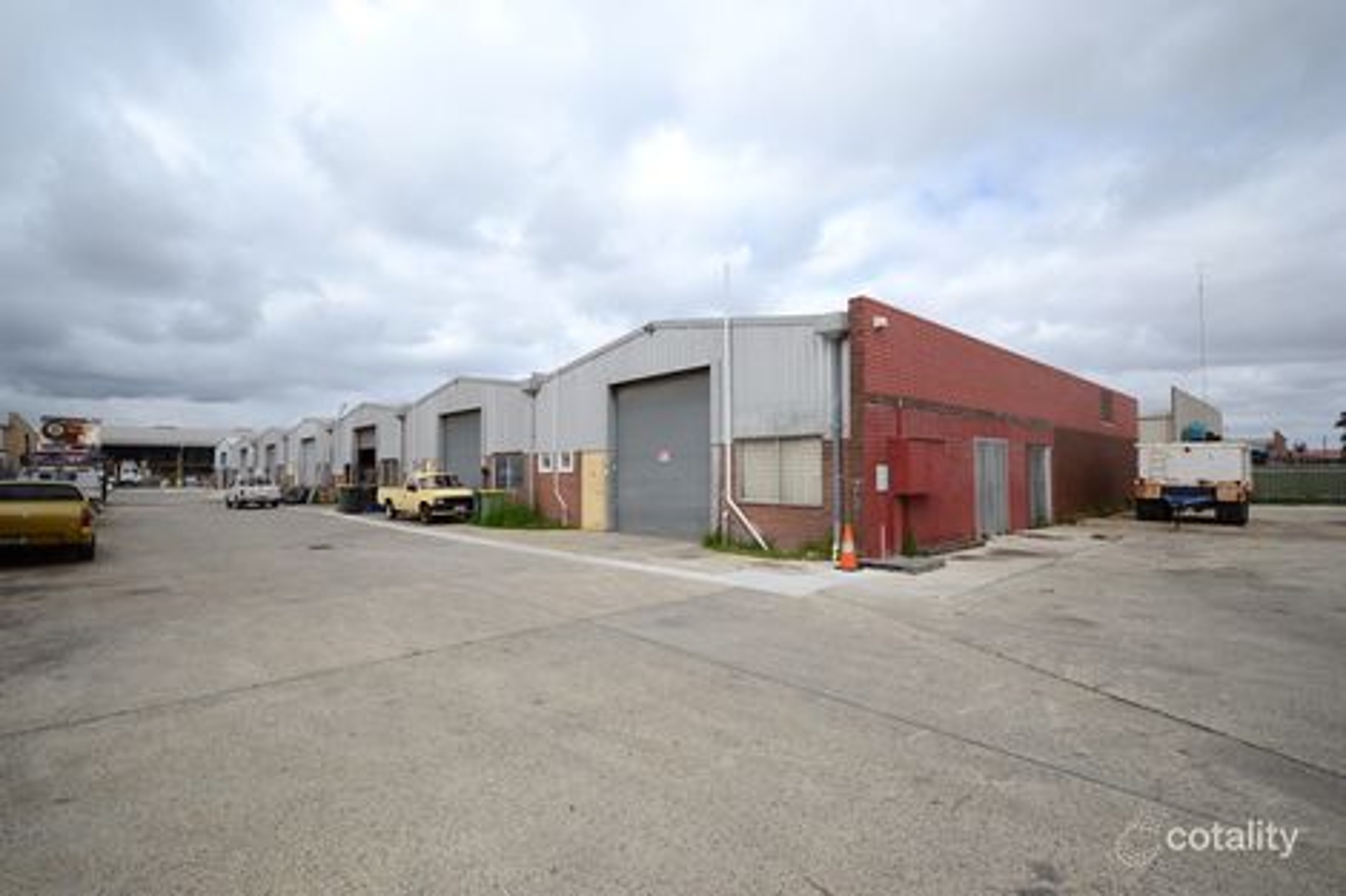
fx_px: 617
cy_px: 448
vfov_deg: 72.0
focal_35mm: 16
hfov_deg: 95.0
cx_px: 673
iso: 200
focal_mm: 11
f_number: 4.2
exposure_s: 1/1600
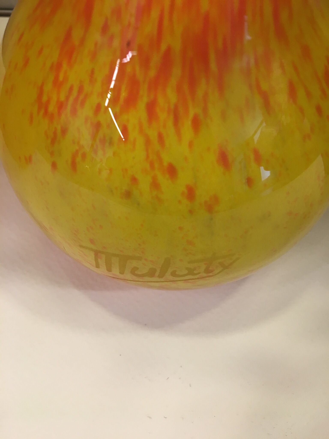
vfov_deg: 61.7
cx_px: 164
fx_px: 367
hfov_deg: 48.2
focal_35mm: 29
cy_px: 220
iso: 50
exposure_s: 1/33
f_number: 2.2
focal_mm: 4.15
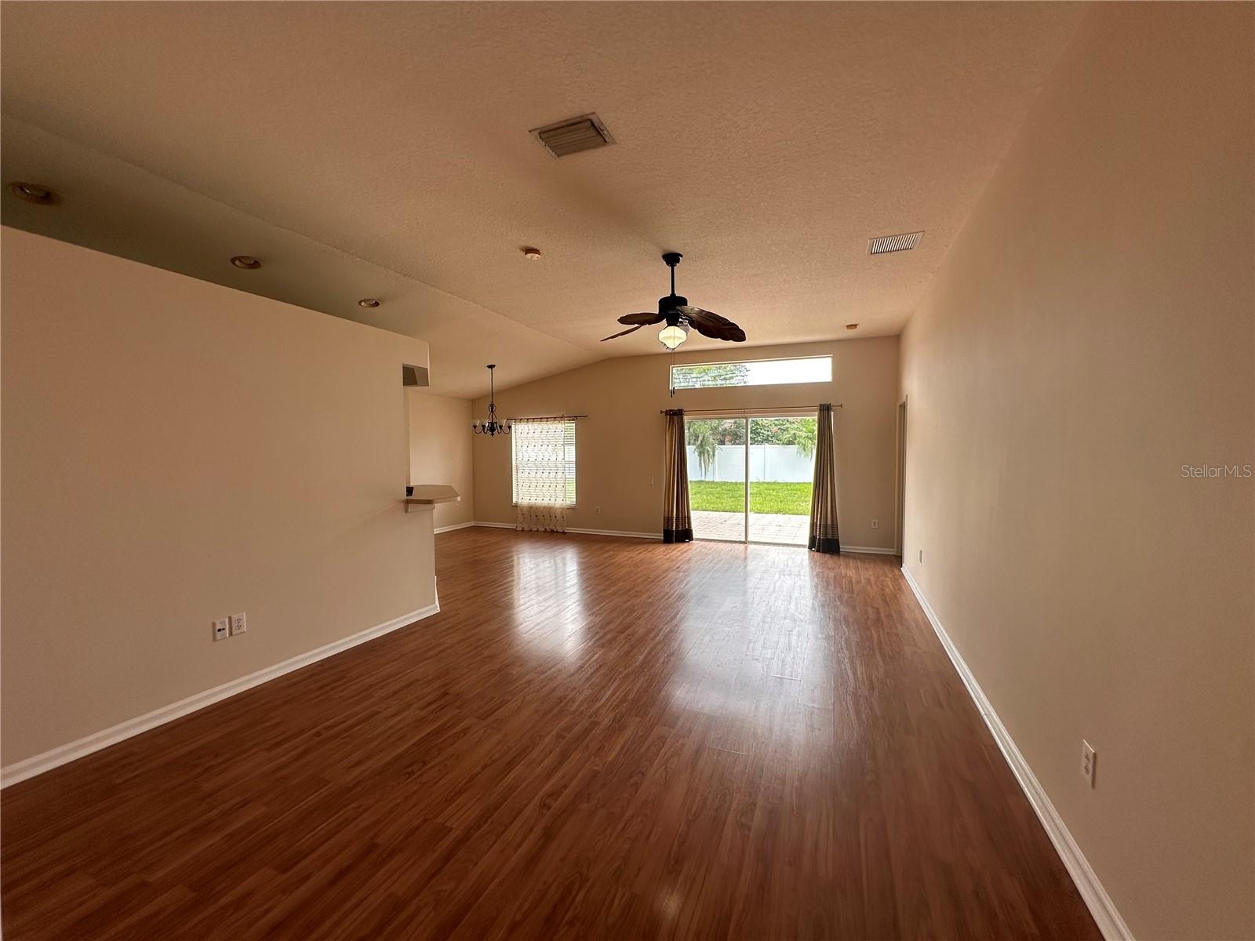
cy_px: 470
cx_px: 628
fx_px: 508
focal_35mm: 14
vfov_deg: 85.7
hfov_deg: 102.1
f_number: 2.2
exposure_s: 1/158
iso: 40
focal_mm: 2.22
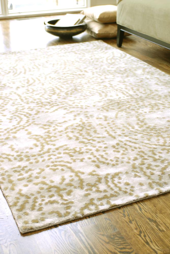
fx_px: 403
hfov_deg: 23.8
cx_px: 85
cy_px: 127
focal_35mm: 57
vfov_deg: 35.0
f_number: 2.8
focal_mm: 38
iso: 100
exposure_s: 1/50
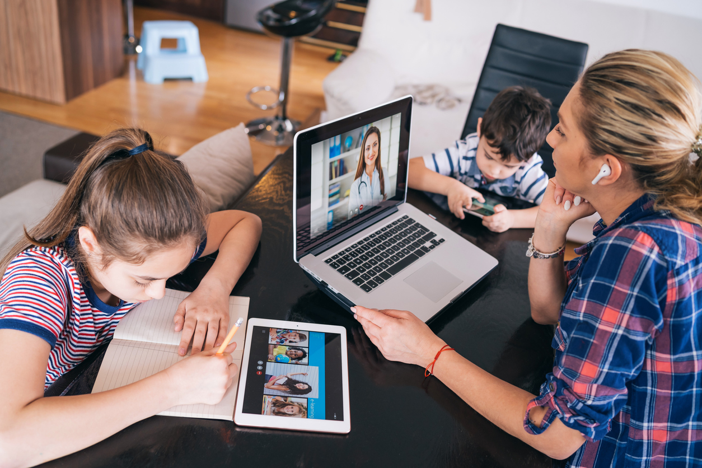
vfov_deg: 37.9
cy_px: 234
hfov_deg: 54.4
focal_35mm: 35
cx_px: 351
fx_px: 682
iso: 500
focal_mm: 35
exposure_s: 1/80
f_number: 2.8
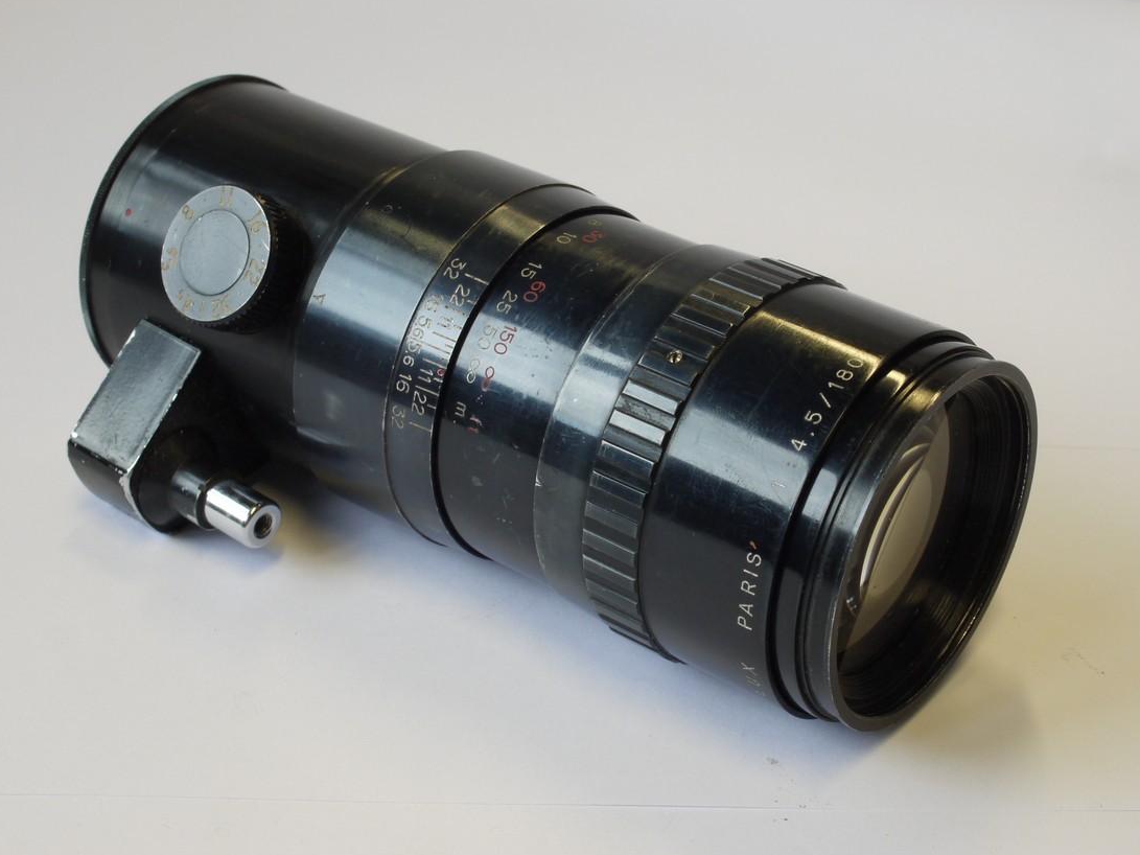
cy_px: 430
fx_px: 2173
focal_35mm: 66
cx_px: 571
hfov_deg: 29.4
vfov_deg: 22.2
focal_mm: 30
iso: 400
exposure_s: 1/20
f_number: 11
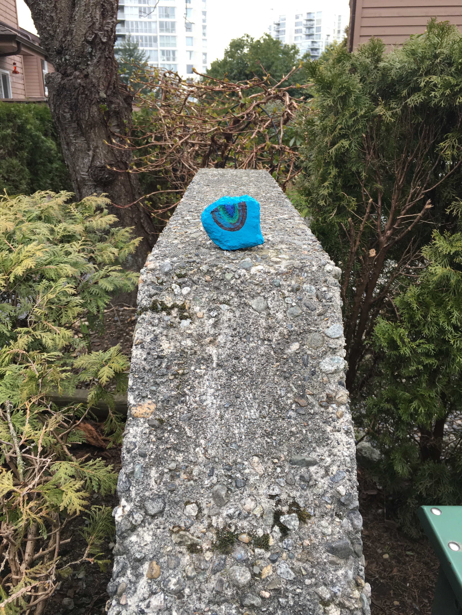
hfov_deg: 48.2
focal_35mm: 29
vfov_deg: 61.7
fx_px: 516
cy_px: 308
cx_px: 231
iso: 40
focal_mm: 4.15
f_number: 2.2
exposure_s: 1/120
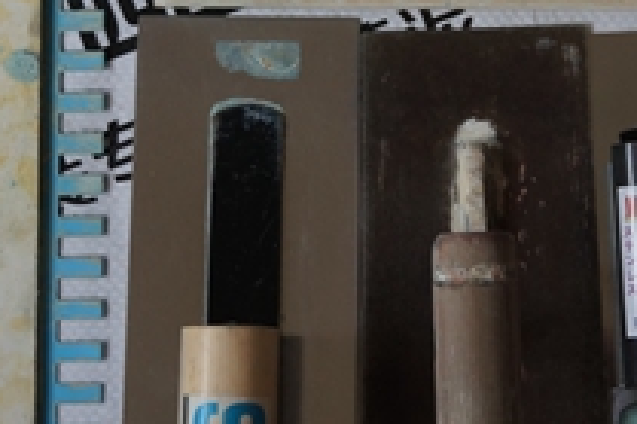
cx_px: 488
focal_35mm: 176
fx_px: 3112
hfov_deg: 11.7
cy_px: -95
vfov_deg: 7.7
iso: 320
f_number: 4.5
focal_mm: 33
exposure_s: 1/60
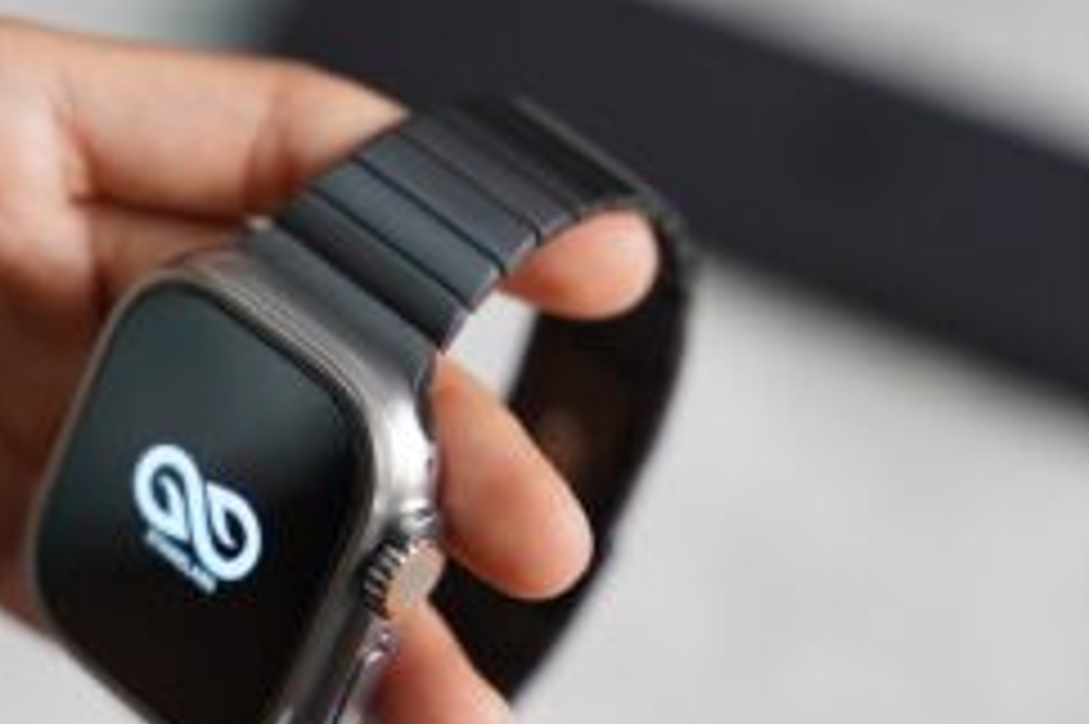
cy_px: 416
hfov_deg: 16.5
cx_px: 364
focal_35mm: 124
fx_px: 3748
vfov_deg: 11.0
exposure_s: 1/80
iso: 800
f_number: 4
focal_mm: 75
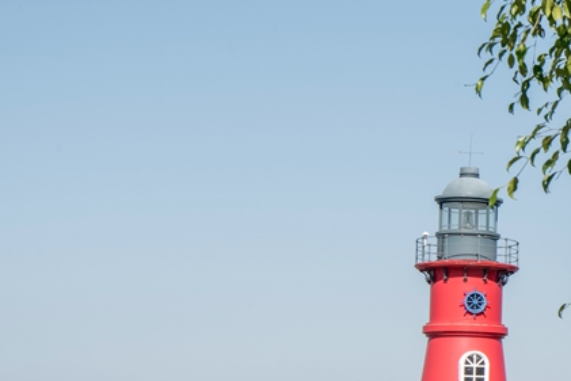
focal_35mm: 118
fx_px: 1872
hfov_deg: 16.5
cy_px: 308
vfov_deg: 11.6
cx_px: 709
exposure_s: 1/100
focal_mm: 46
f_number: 14
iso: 125
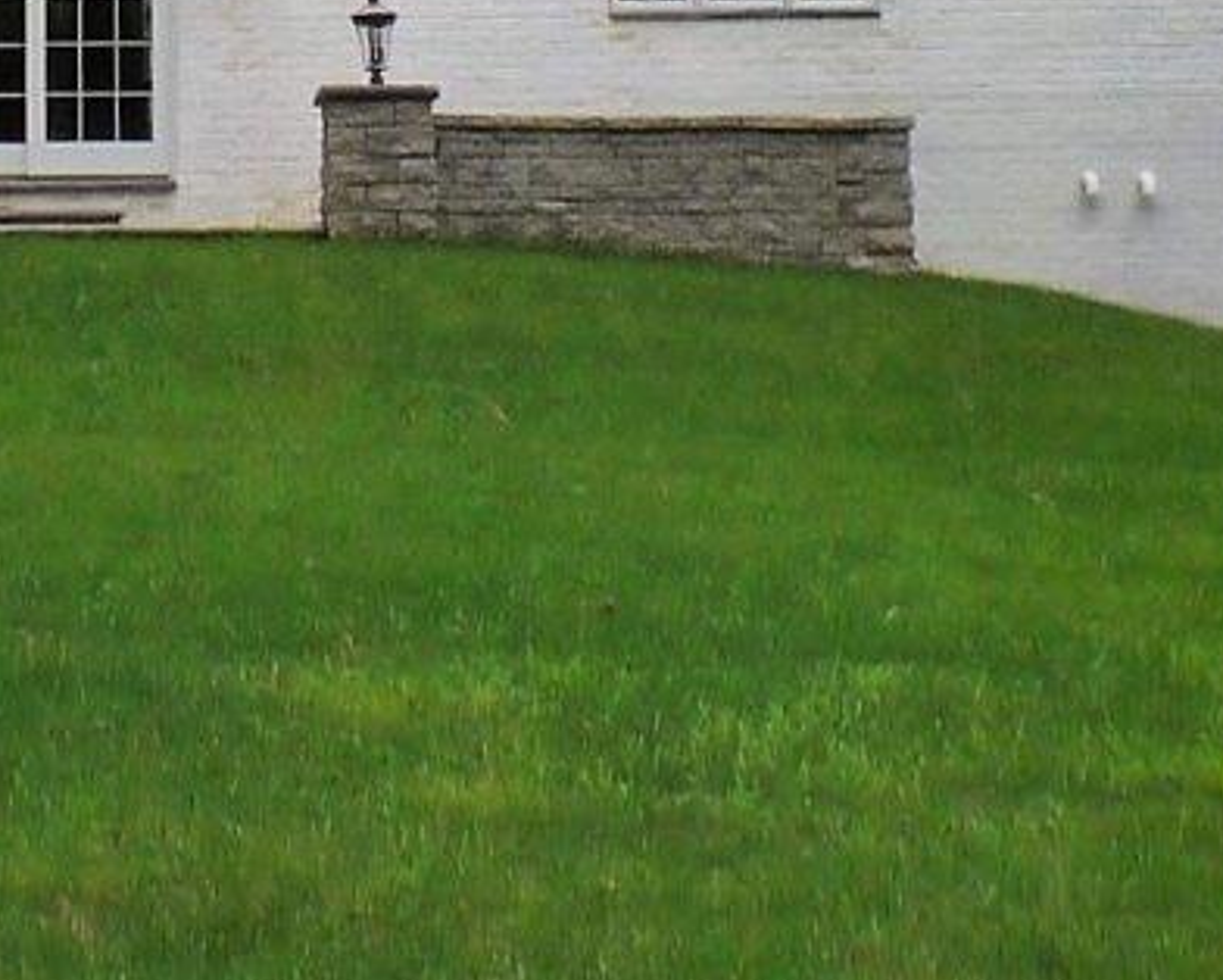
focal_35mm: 147
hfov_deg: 13.1
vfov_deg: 10.3
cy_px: -206
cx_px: 421
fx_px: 5323
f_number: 5
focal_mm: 5.1
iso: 160
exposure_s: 1/200
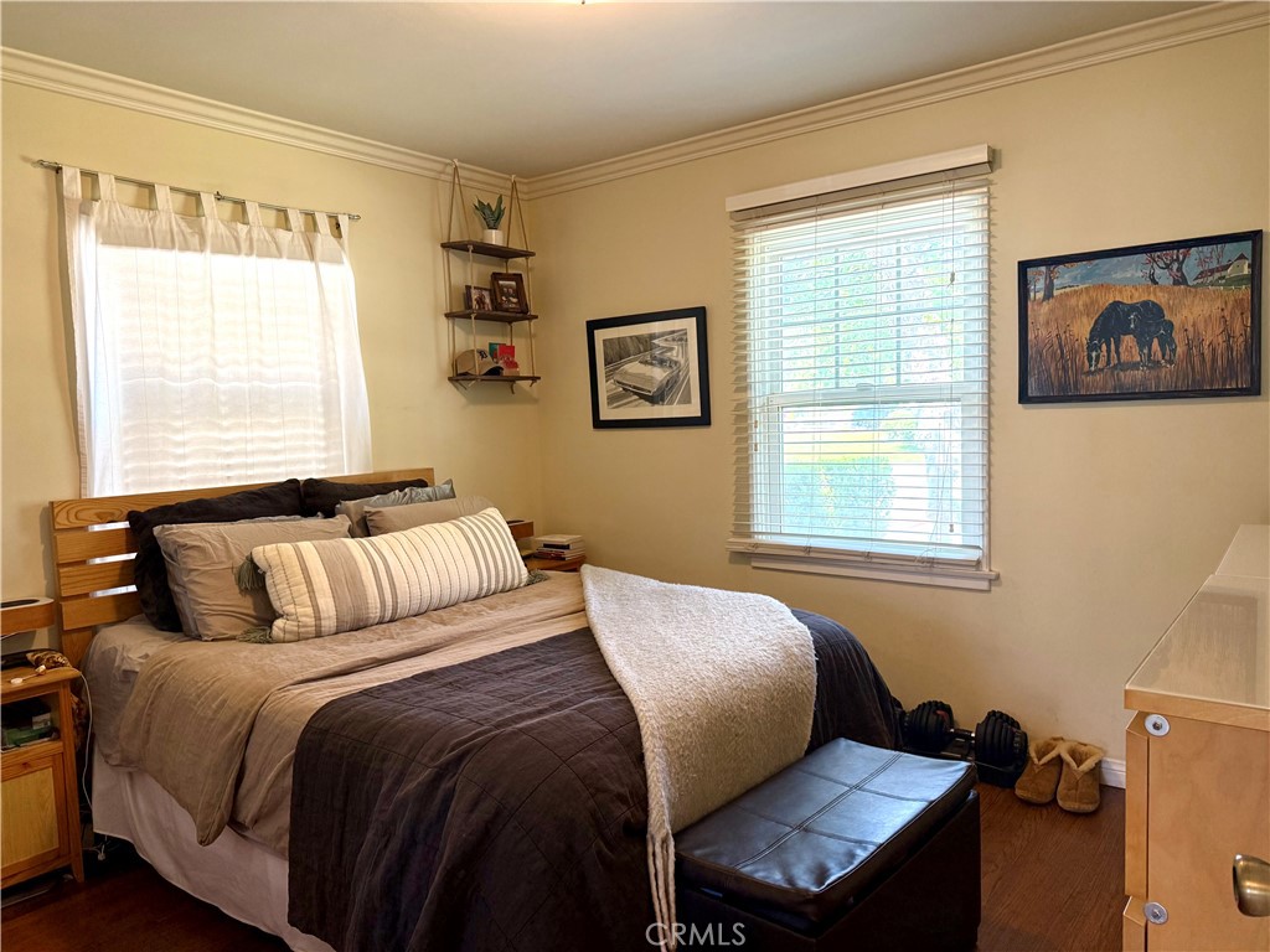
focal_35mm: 24
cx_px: 635
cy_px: 476
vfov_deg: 56.8
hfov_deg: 71.6
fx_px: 881
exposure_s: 1/120
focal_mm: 6.76
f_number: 1.78
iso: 250
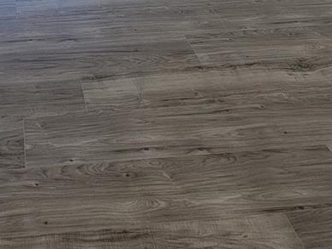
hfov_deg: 43.0
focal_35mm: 40
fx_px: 384
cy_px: -161
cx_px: 37
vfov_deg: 24.1
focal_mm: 2.2
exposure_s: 1/120
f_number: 2.2
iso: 50
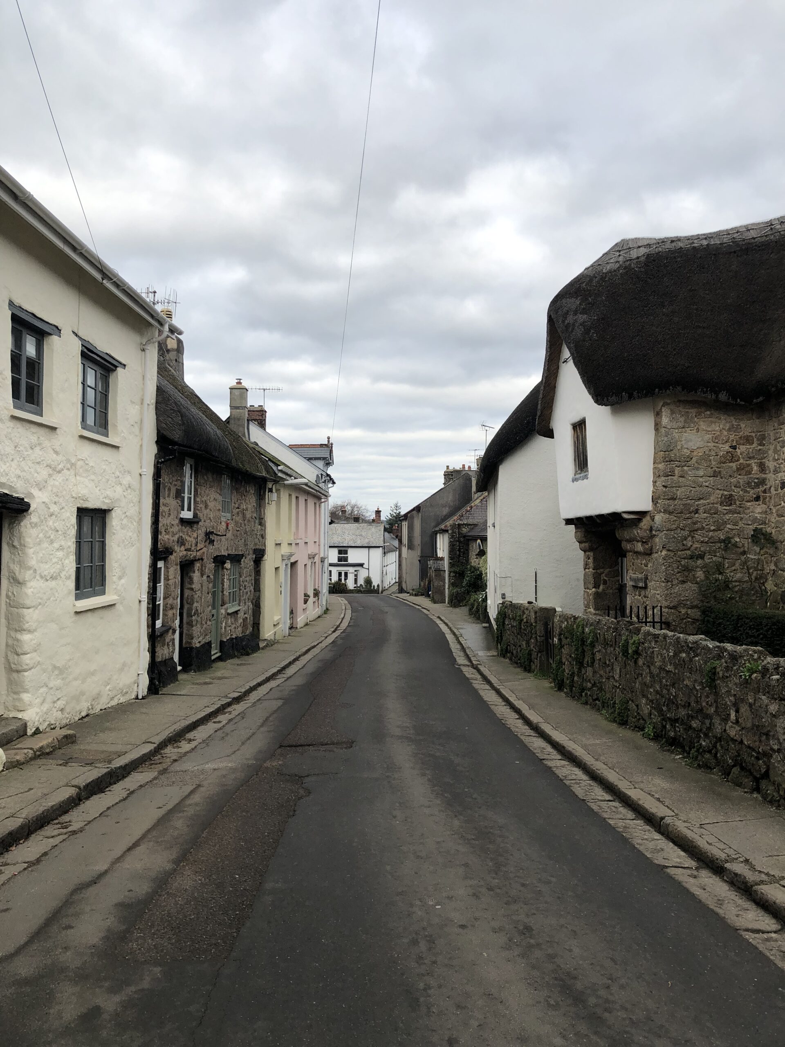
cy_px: 524
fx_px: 847
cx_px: 392
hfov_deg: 49.7
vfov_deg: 63.4
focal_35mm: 28
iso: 20
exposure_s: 1/310
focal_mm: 4
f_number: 1.8
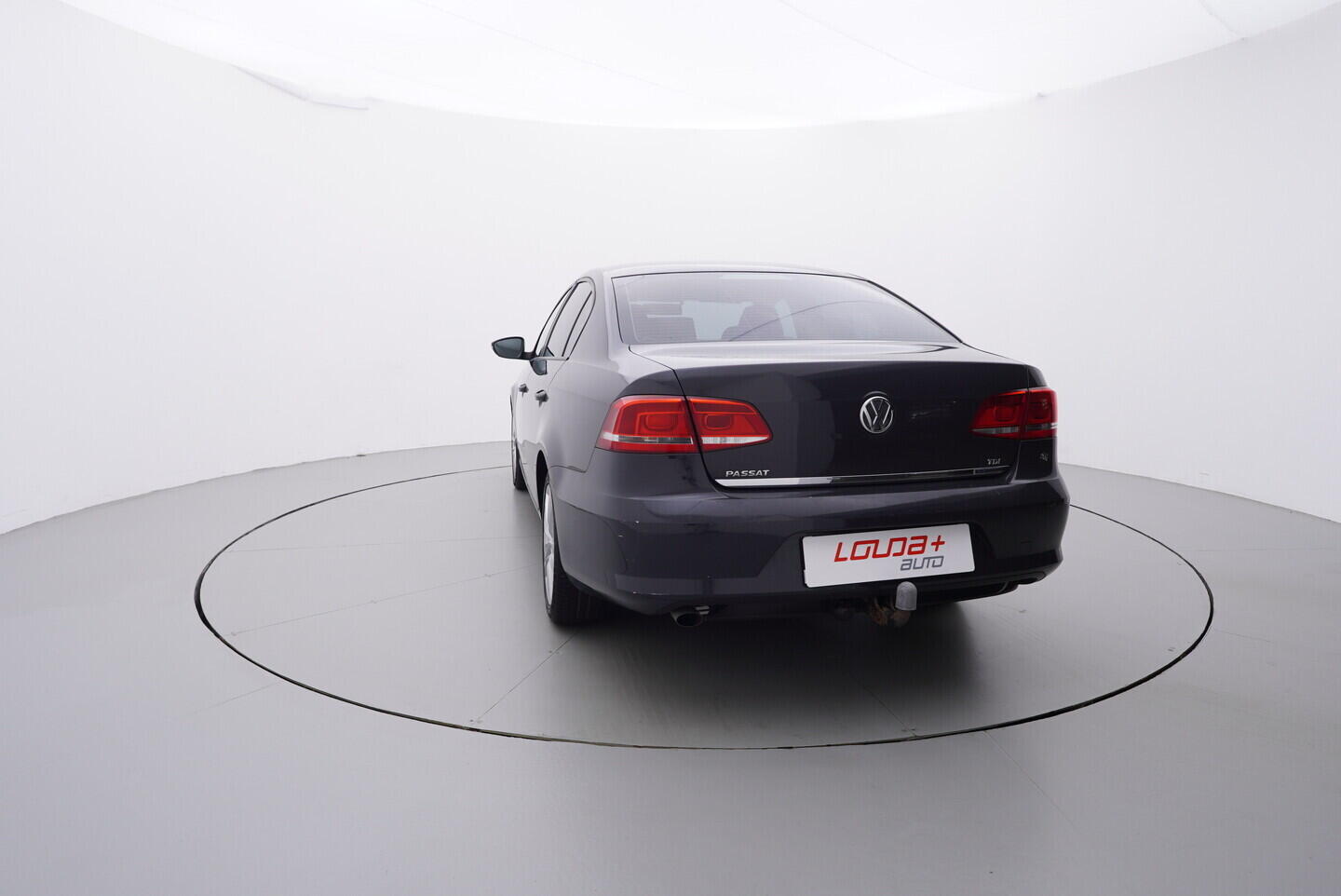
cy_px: 448
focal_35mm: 22
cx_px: 670
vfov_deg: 56.2
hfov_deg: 77.3
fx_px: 839
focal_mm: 15
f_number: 5
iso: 200
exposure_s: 1/80
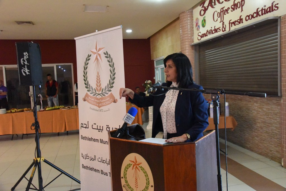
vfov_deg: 42.3
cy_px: 96
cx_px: 143
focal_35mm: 31
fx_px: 246
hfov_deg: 60.3
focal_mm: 31
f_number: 7.1
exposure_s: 1/200
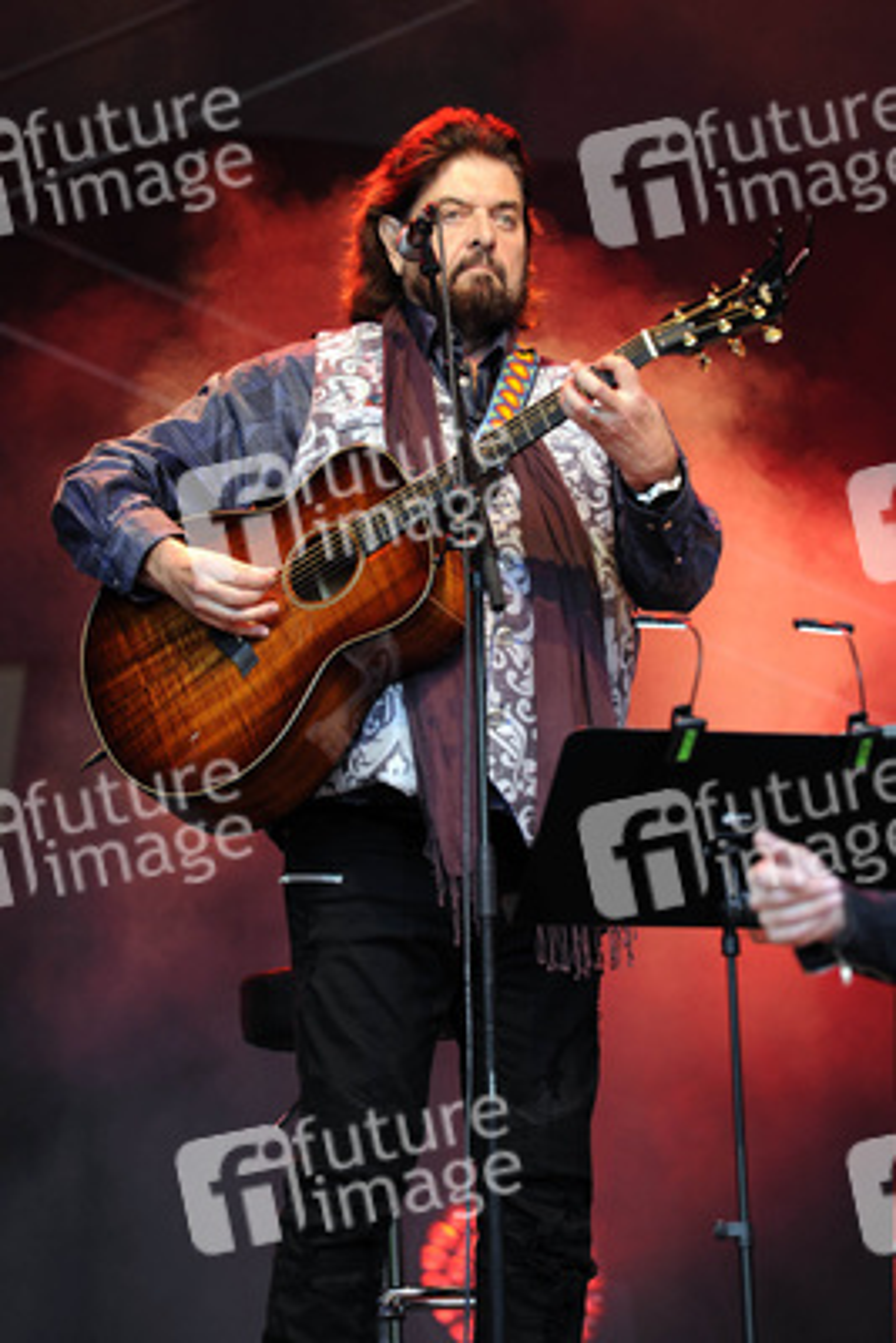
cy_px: 672
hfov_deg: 6.9
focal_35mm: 200
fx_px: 7460
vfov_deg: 10.3
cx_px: 448
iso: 400
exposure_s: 1/200
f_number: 3.5
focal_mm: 200
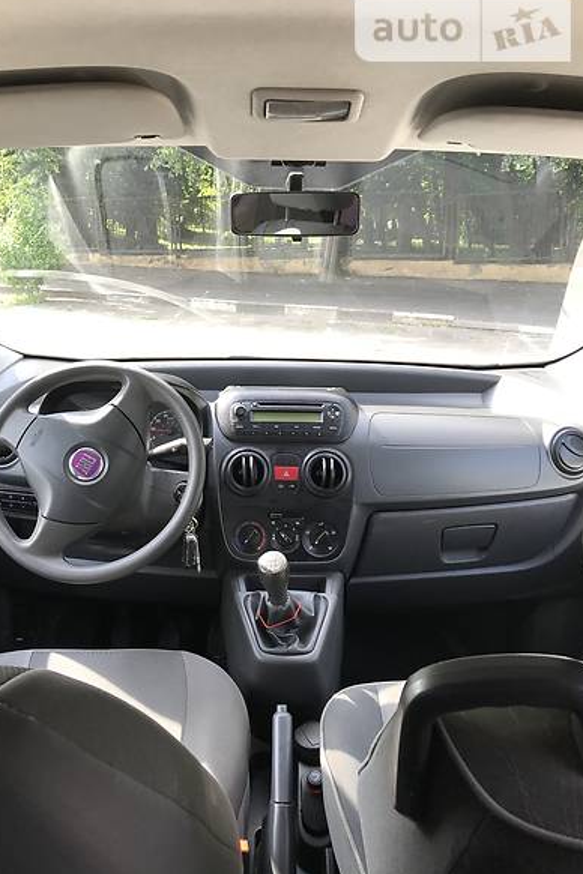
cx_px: 255
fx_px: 729
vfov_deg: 61.9
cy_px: 429
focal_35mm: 30
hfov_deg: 43.5
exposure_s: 1/106
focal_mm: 4
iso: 20
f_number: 1.8
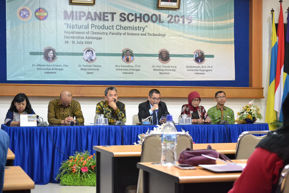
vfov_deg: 20.2
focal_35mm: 68
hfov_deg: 29.9
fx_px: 542
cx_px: 144
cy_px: 96
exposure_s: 1/10
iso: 3200
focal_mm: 45
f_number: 5.3
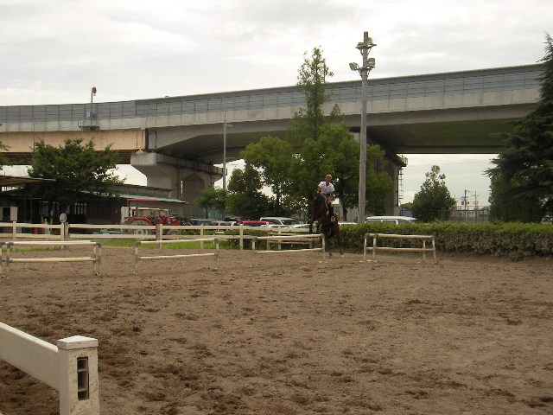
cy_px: 208
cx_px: 276
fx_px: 879
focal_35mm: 55
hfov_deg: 34.9
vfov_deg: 26.6
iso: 50
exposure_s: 1/296
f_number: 7.2
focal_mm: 9.2
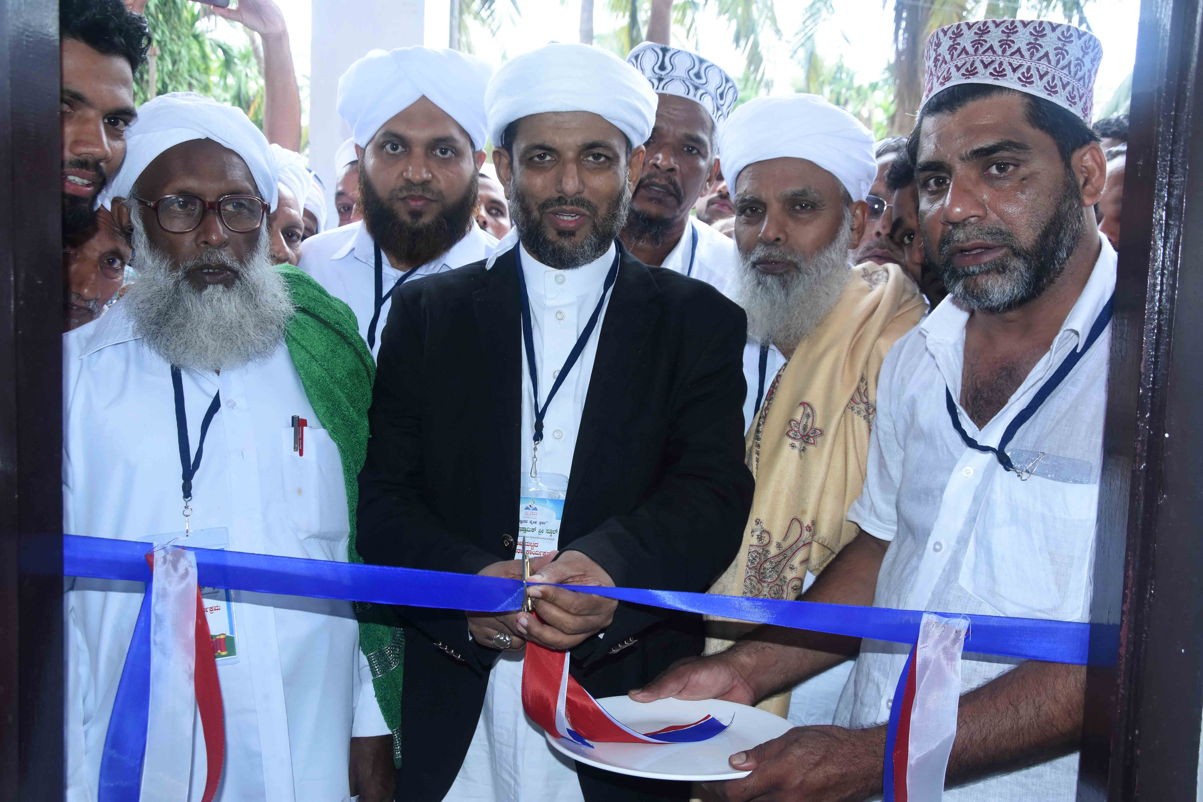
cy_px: 401
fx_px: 1203
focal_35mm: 36
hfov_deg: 53.1
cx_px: 602
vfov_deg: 36.9
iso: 1250
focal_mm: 24
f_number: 6.3
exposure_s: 1/200
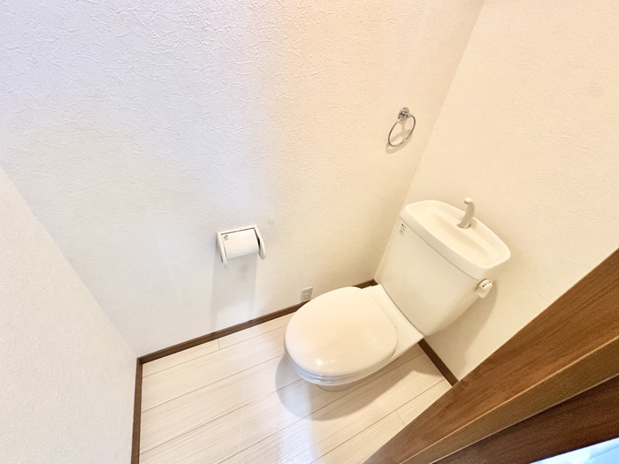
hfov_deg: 102.1
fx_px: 250
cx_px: 310
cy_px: 232
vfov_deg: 85.7
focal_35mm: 14
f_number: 2.2
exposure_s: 1/60
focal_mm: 2.22
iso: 400
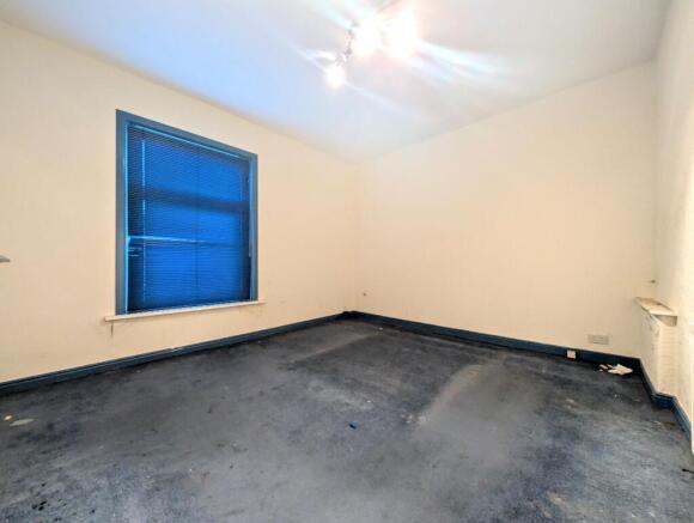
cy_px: 262
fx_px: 241
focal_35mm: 12
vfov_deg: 94.7
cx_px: 347
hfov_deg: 110.4
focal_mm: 2.02
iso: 193
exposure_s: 1/16.7
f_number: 1.7
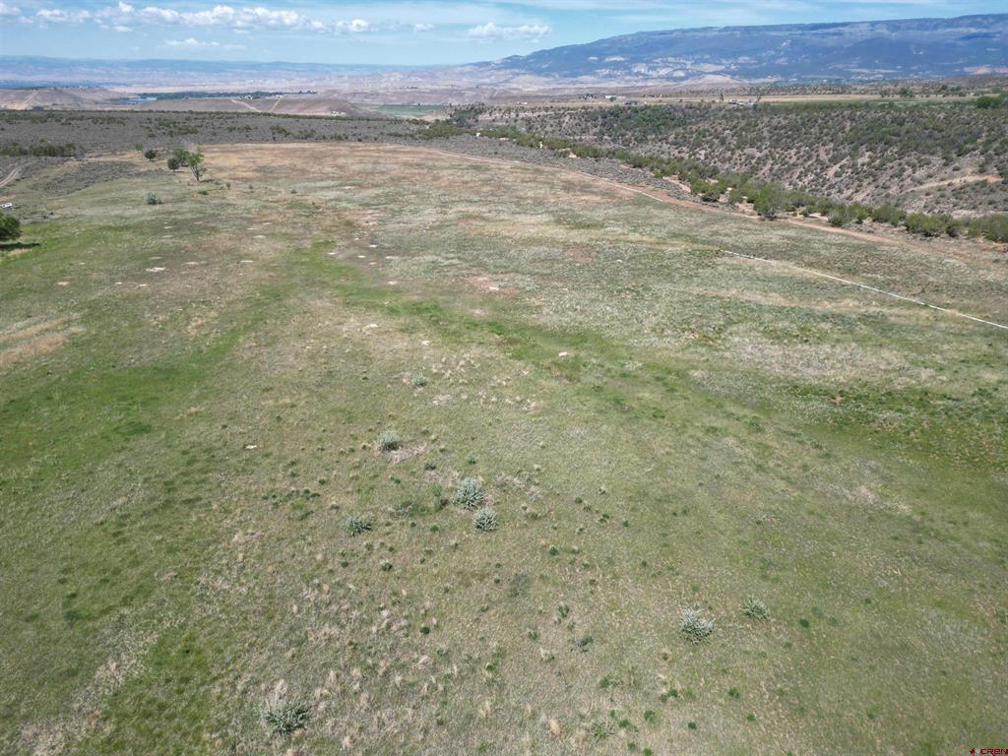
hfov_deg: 71.6
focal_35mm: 24
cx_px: 504
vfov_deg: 56.8
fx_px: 699
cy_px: 378
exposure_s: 1/2500
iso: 100
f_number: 1.7
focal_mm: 6.72
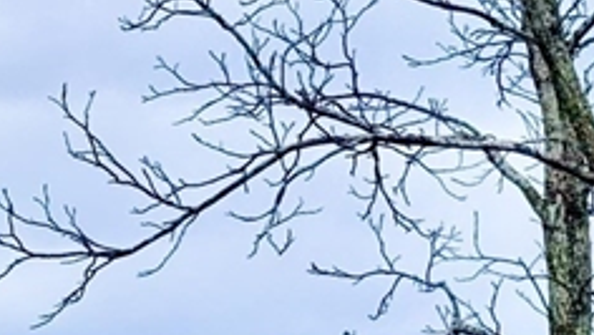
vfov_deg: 5.3
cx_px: -597
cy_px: 453
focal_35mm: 227
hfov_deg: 8.9
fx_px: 3577
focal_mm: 6.76
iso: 64
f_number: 1.78
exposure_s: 1/3096
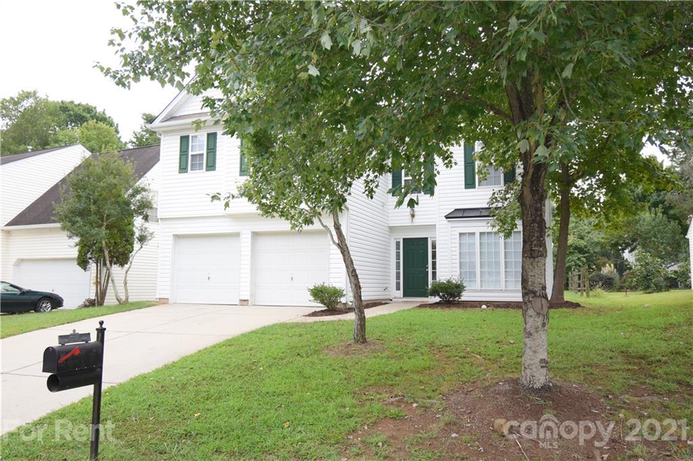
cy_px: 230
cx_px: 346
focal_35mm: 27
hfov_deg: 67.4
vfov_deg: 47.9
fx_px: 520
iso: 280
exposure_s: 1/250
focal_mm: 18
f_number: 5.6
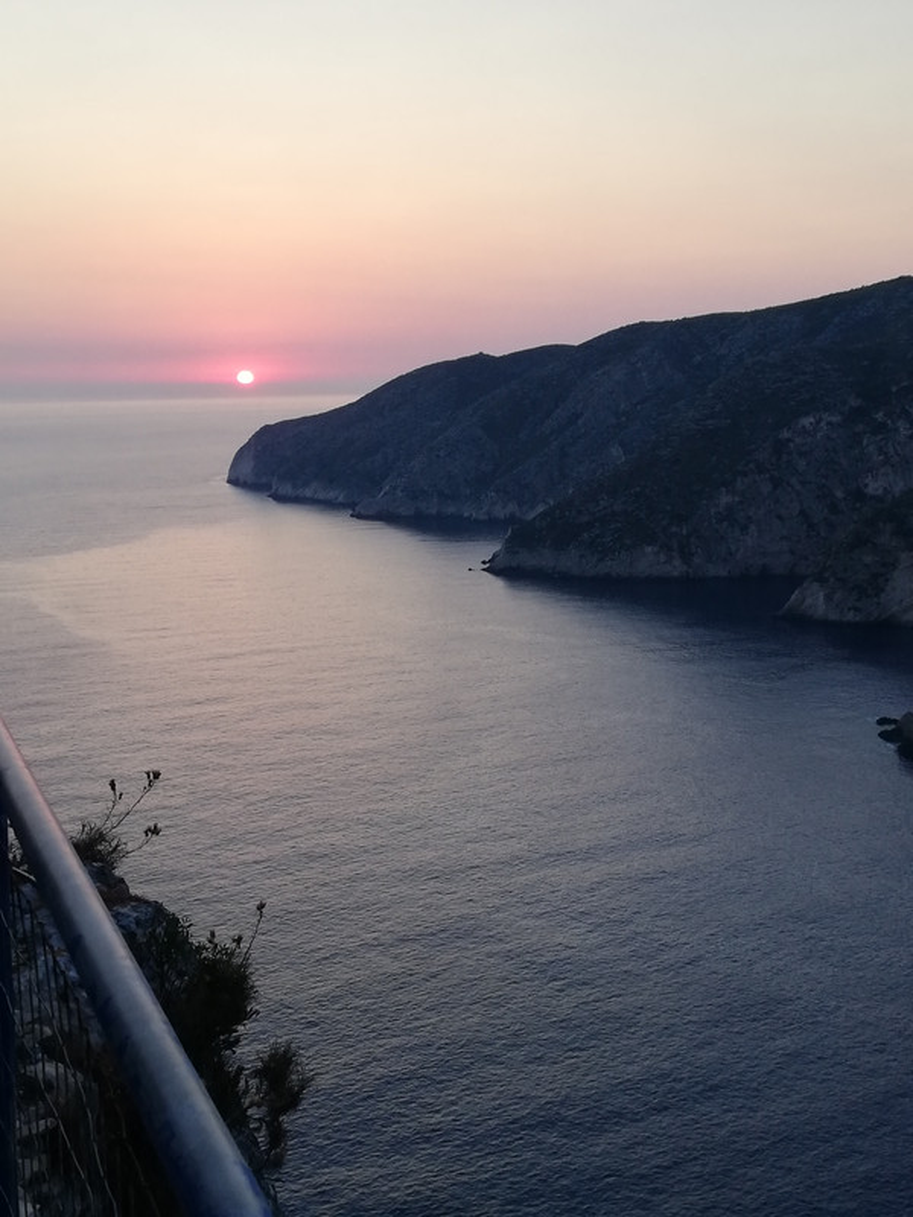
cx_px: 456
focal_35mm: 46
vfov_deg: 41.2
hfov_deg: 31.5
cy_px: 608
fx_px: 1618
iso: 80
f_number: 2.2
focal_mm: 3.81
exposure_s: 1/100
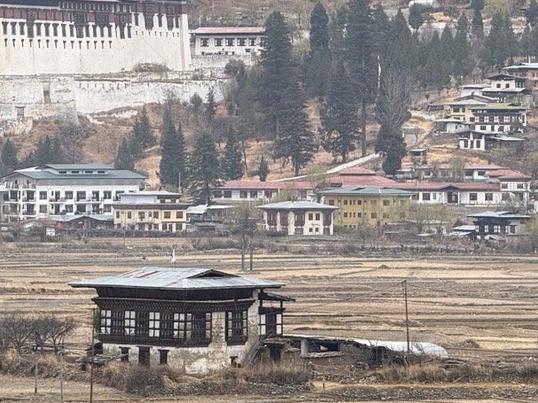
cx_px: 214
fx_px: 3931
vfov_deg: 5.9
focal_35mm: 253
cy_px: 128
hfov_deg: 7.8
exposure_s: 1/721
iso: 64
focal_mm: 15.66
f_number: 2.8
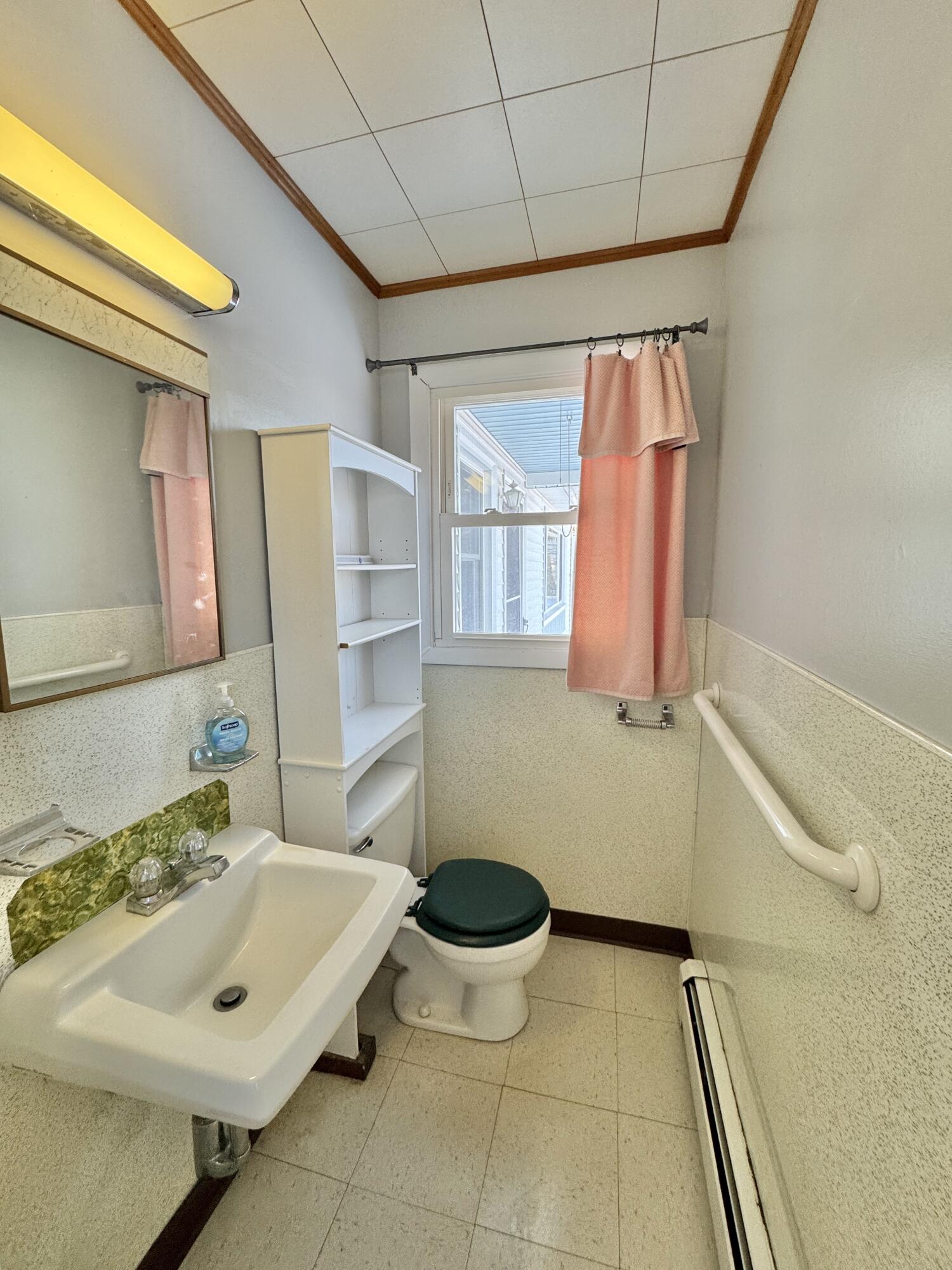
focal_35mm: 14
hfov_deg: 85.7
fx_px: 513
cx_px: 476
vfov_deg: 102.1
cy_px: 635
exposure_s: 1/120
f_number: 2.2
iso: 160
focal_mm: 2.22
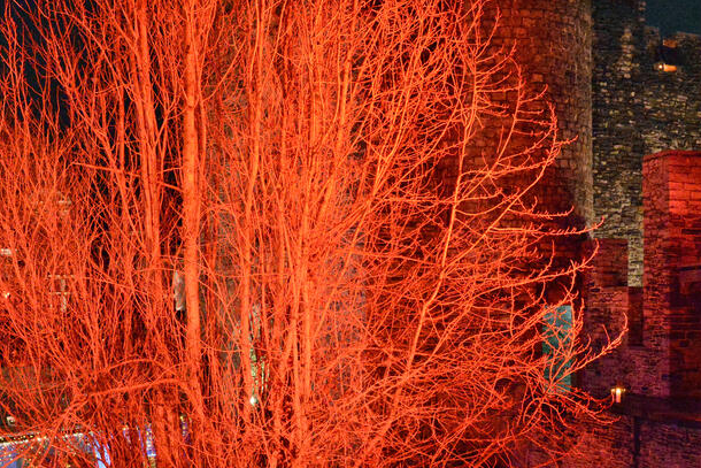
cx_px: 407
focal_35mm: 59
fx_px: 1149
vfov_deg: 22.9
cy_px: 325
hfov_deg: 33.9
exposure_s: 1/25
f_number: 6.3
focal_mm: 24
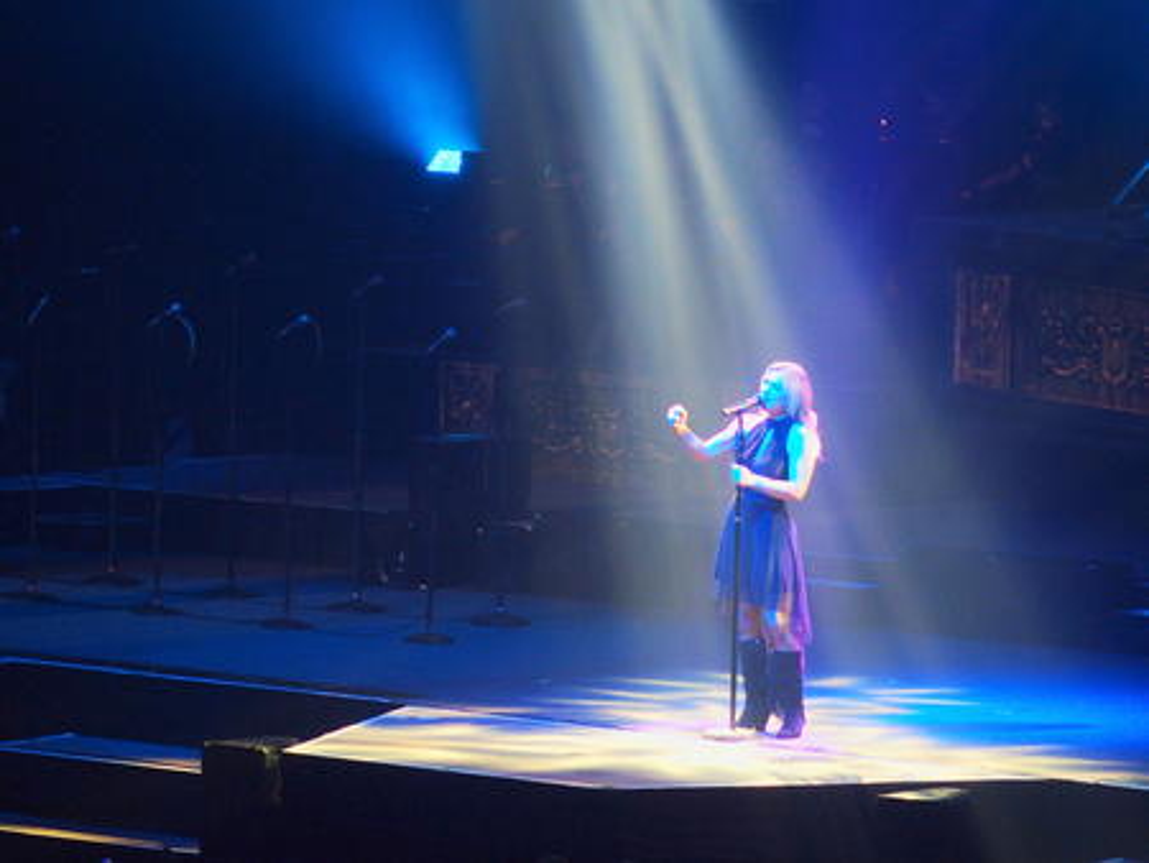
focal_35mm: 270
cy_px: 432
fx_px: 8967
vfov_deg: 5.5
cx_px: 574
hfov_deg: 7.3
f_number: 2.8
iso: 400
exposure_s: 1/200
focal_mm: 56.7
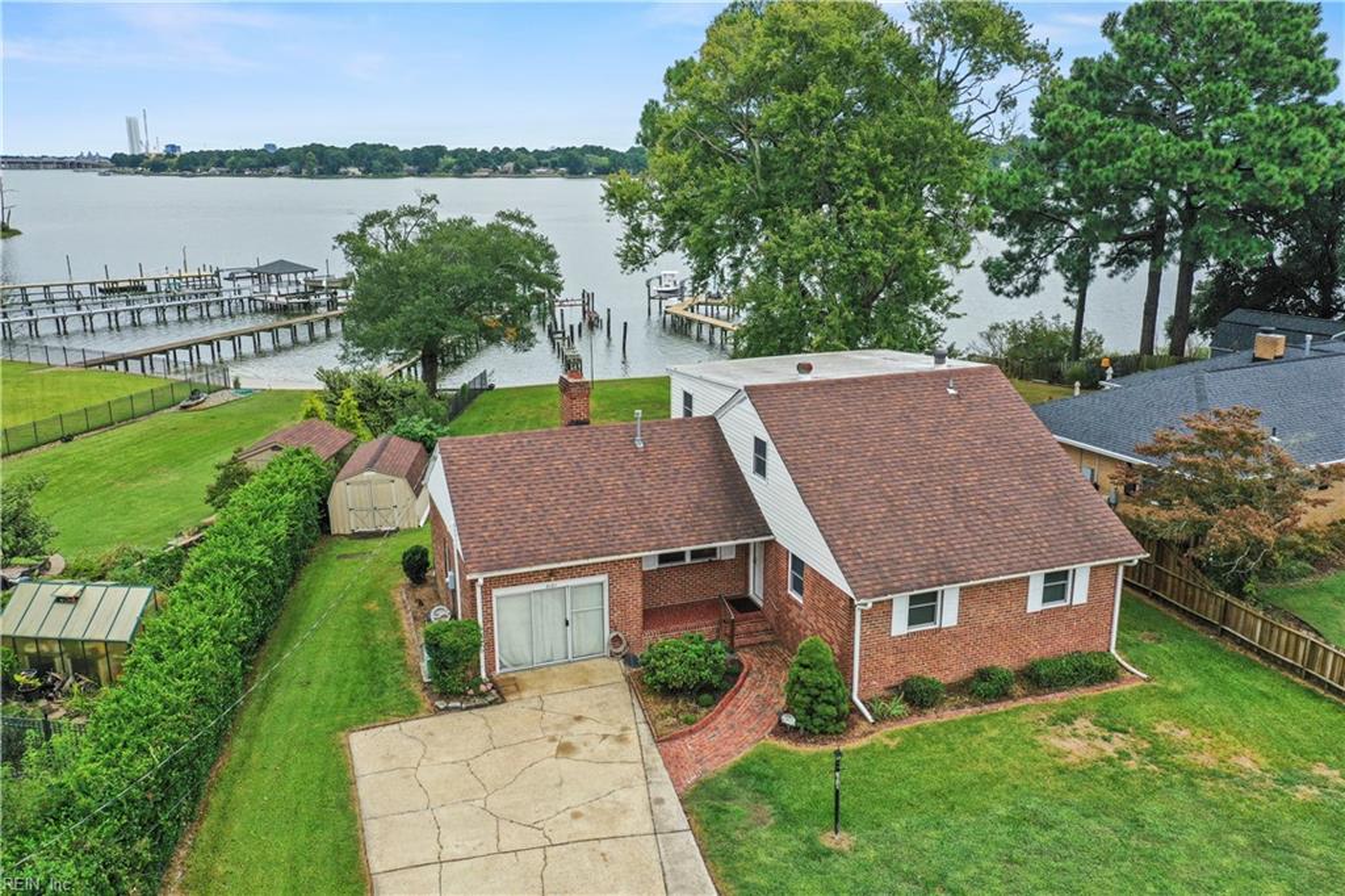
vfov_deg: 46.4
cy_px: 448
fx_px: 1046
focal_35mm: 28
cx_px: 672
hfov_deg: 65.5
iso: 100
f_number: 5
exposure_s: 1/200
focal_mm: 10.26
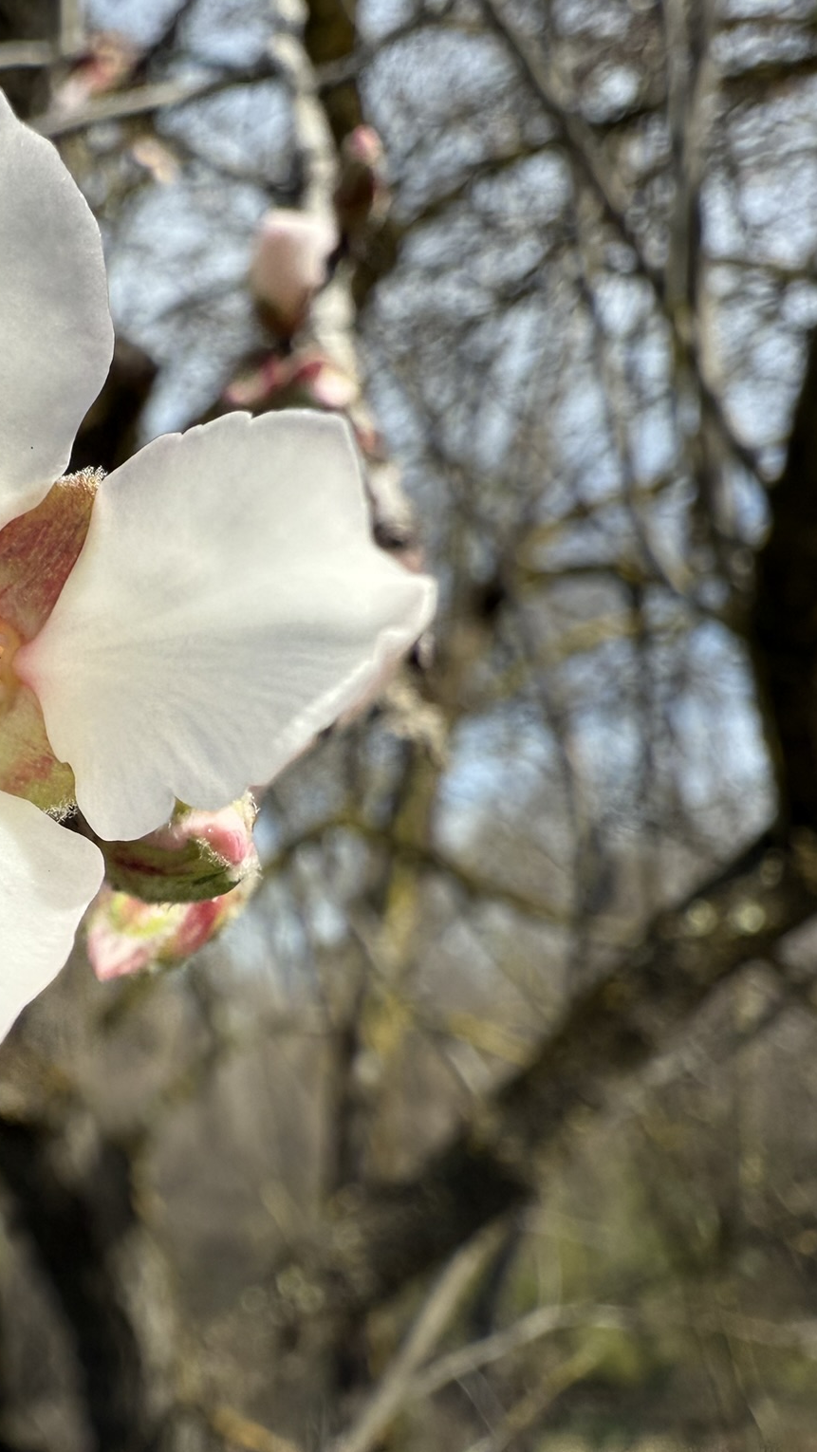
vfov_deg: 56.6
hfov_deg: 29.5
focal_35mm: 35
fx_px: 1348
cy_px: 726
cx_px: -136
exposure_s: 1/1976
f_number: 2.2
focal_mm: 2.22
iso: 40
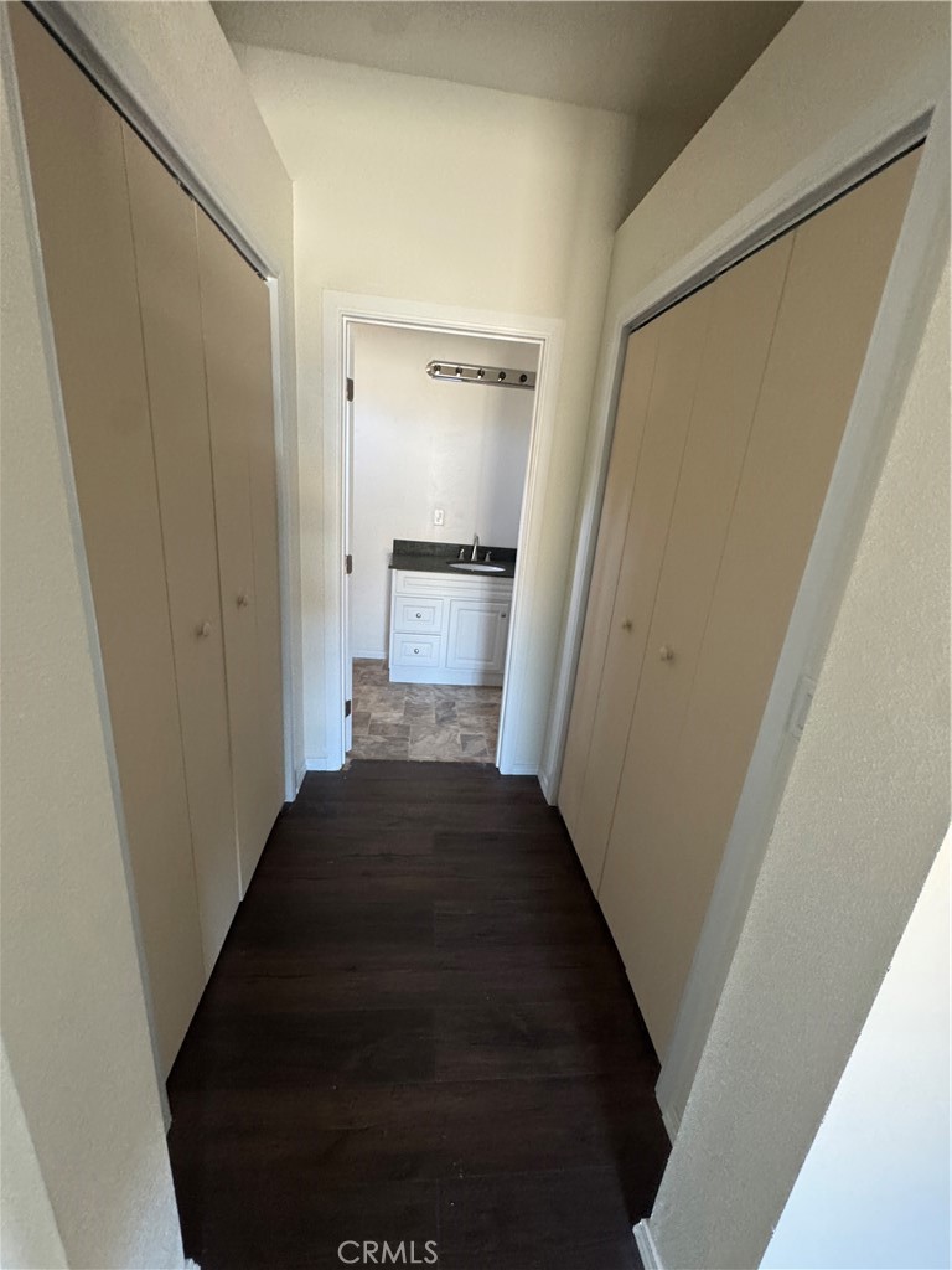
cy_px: 635
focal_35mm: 14
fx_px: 513
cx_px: 476
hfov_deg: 85.7
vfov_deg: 102.1
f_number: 2.2
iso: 400
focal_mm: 2.22
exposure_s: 1/60
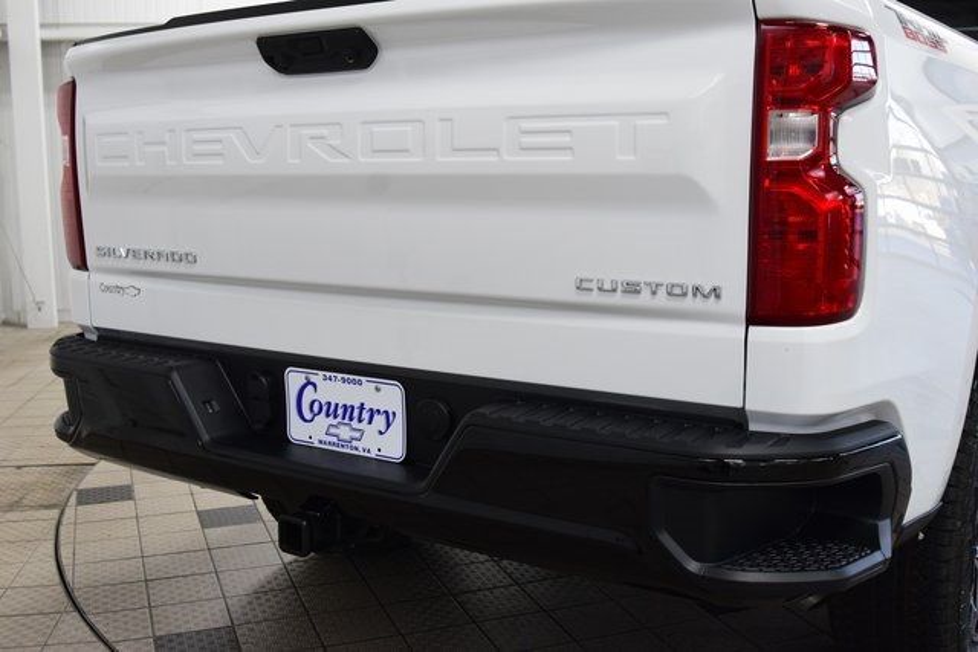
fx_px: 1100
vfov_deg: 33.0
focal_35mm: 40
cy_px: 326
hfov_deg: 47.9
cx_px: 489
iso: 1600
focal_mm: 27
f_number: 5.6
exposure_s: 1/60
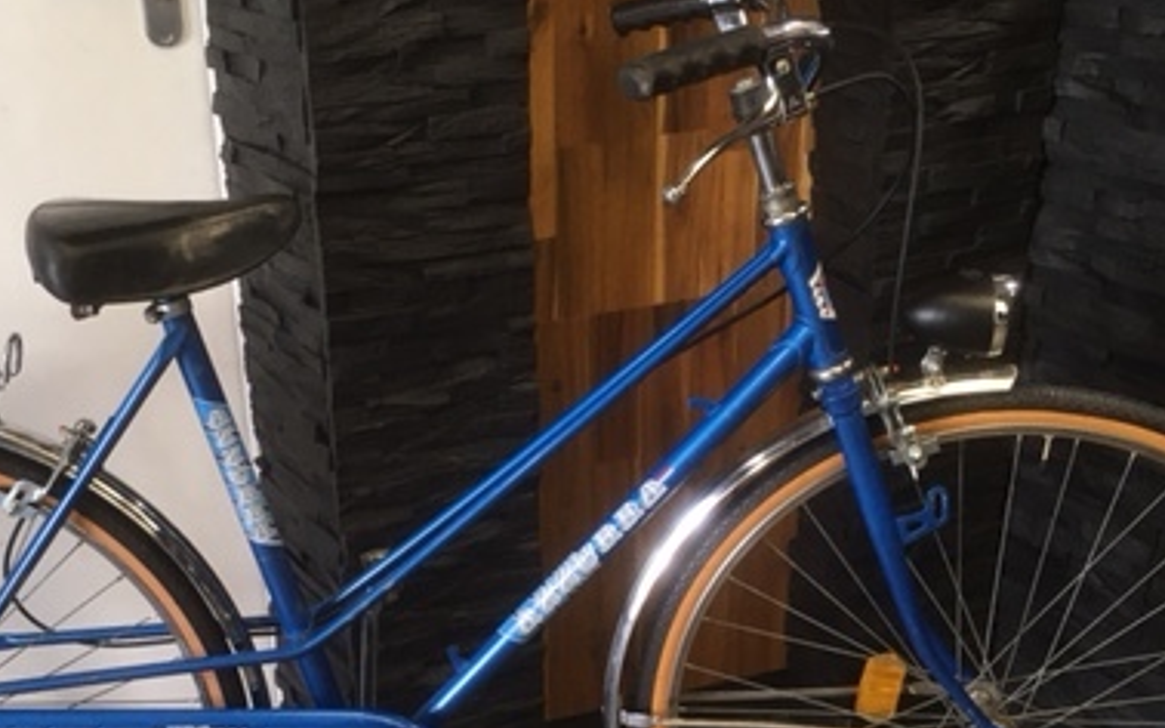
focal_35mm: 52
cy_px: 521
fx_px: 1651
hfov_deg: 38.6
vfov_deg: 24.6
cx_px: 428
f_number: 2.2
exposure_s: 1/33
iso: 100
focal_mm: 4.15
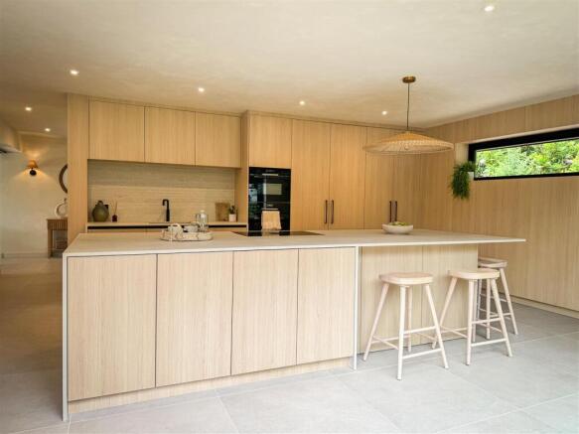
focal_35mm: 24
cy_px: 217
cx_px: 290
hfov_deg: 71.6
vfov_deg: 56.8
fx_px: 401
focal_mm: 6.76
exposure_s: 1/200
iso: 64
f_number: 1.8
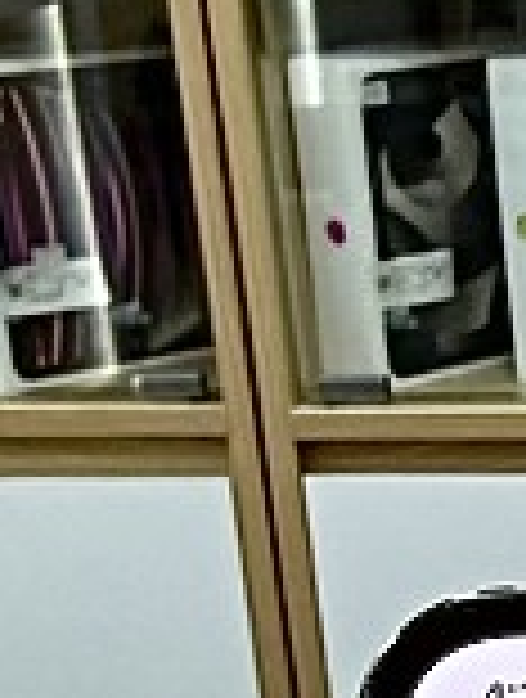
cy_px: 1135
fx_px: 2805
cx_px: 1194
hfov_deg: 9.7
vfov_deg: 13.2
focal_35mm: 139
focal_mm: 2.22
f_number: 2.2
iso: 64
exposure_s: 1/120
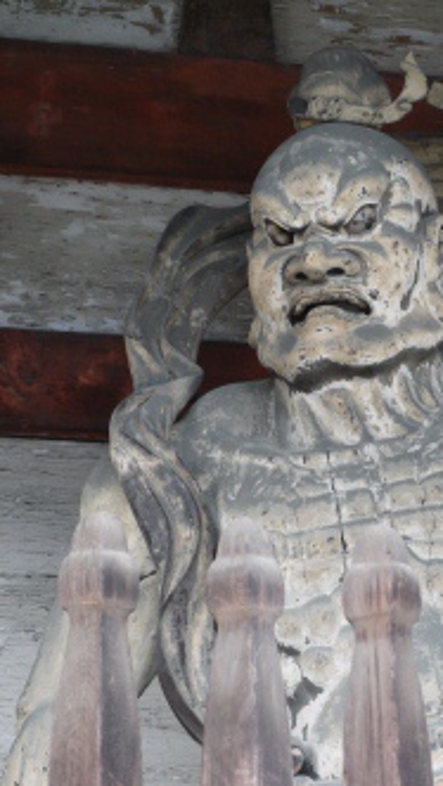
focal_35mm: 103
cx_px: 355
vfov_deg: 20.7
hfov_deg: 11.7
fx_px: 2149
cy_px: 391
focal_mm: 35
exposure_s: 1/80
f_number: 5.6
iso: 500
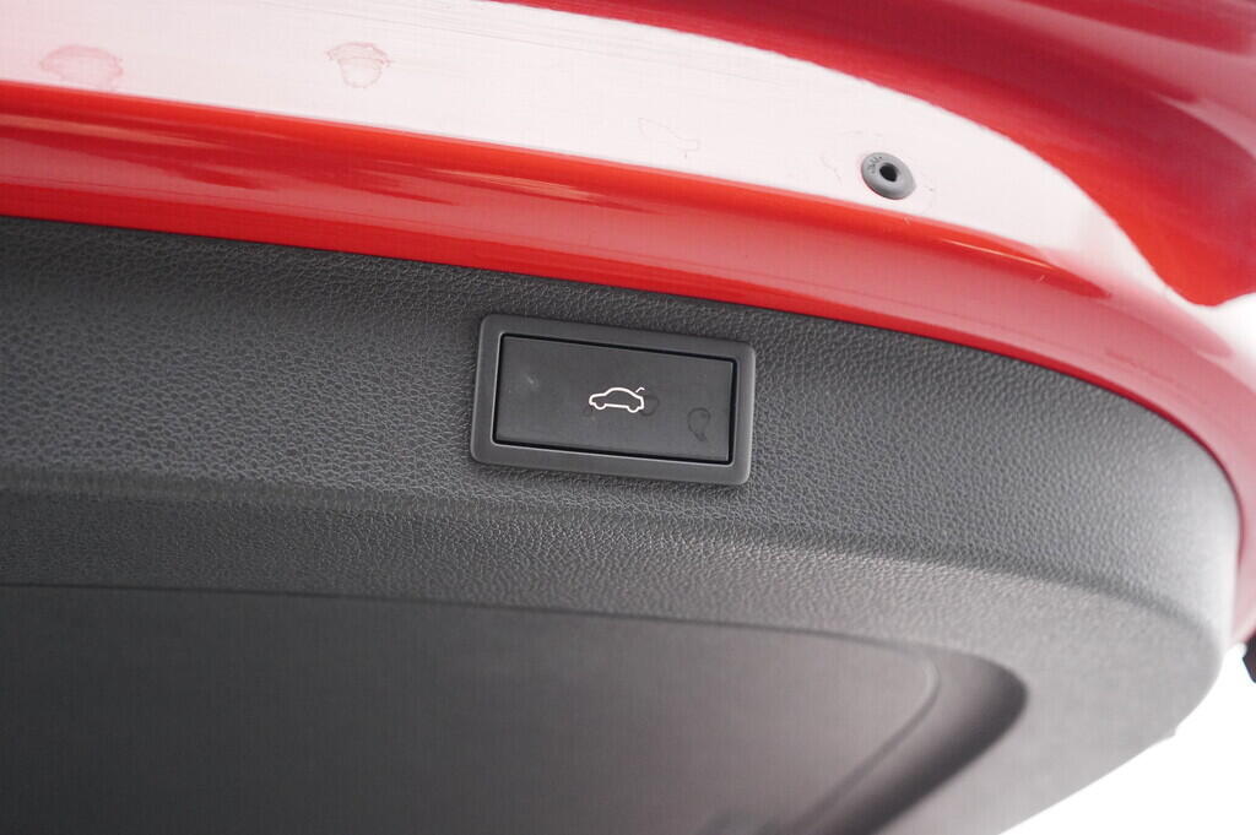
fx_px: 1255
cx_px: 628
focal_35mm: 36
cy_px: 418
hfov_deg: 53.2
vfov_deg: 36.8
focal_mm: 24
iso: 3200
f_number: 2.8
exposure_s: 1/320
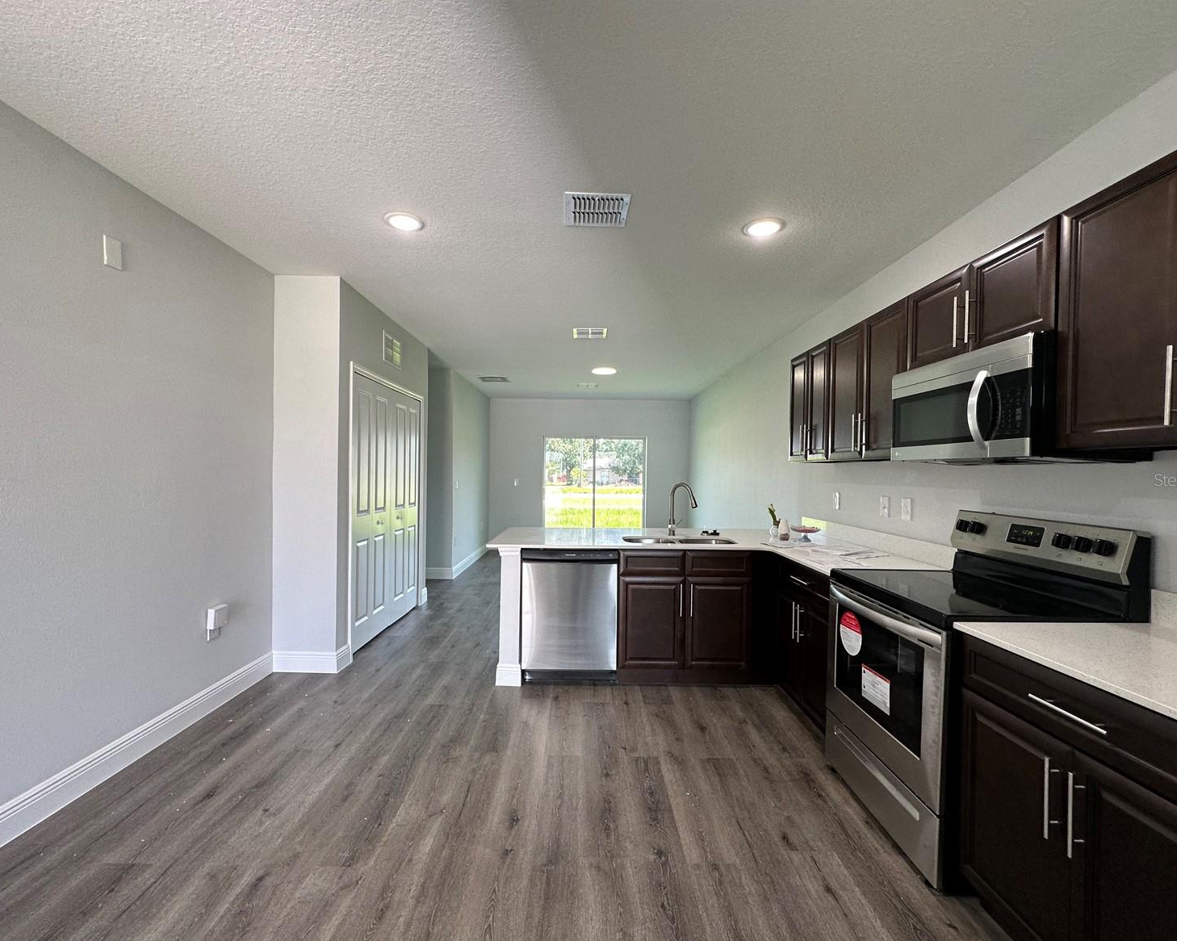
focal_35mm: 15
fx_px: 522
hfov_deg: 96.8
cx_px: 584
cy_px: 479
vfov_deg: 84.0
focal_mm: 2.22
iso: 100
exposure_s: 1/120
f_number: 2.2
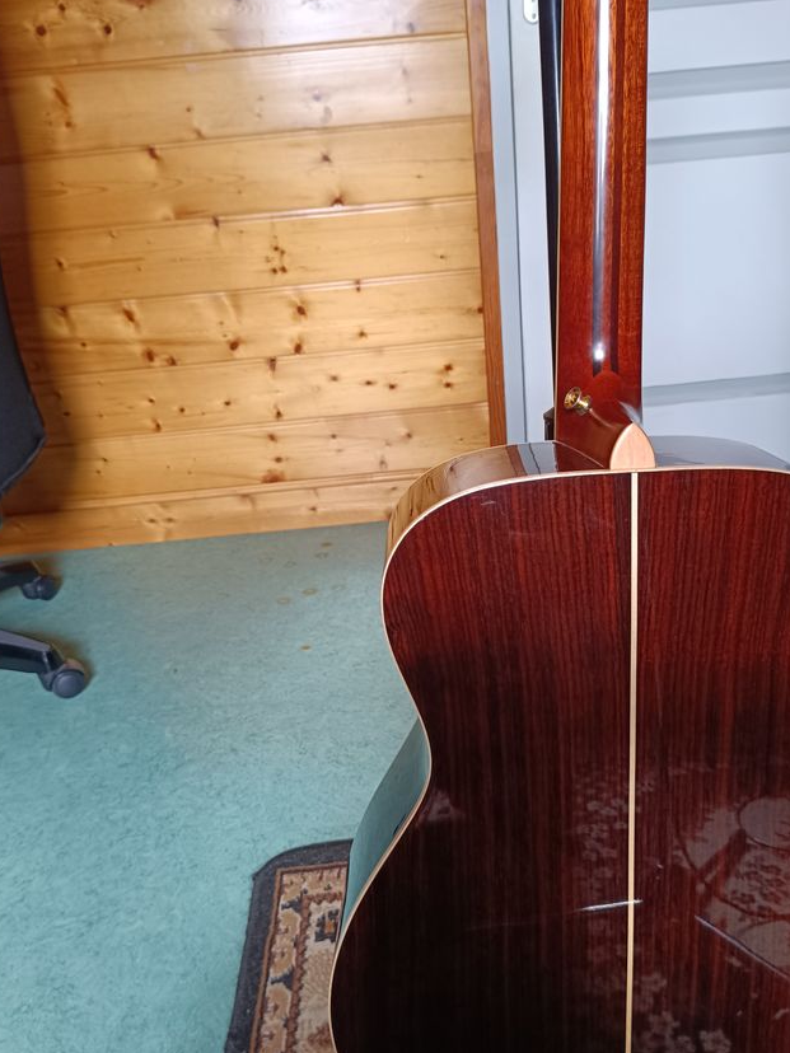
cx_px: 439
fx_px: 882
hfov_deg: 48.1
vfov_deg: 61.5
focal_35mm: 29
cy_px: 575
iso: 601
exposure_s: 1/50.1
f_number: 1.88
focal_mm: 5.59
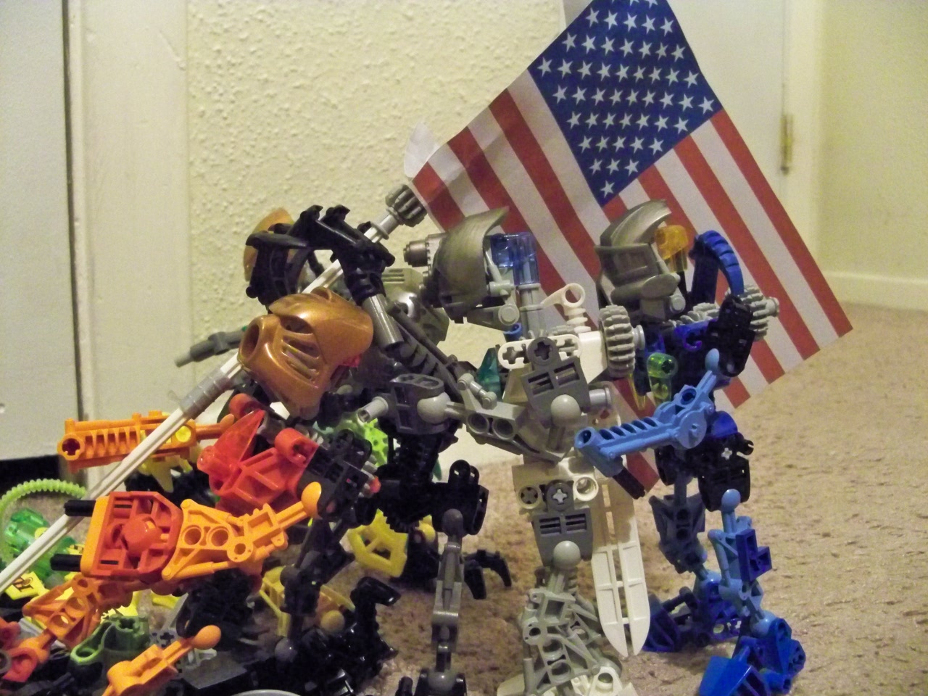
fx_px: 938
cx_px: 464
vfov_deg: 40.7
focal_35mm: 35
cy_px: 348
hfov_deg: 52.6
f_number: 3.5
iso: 1600
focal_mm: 6.2
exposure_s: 1/8
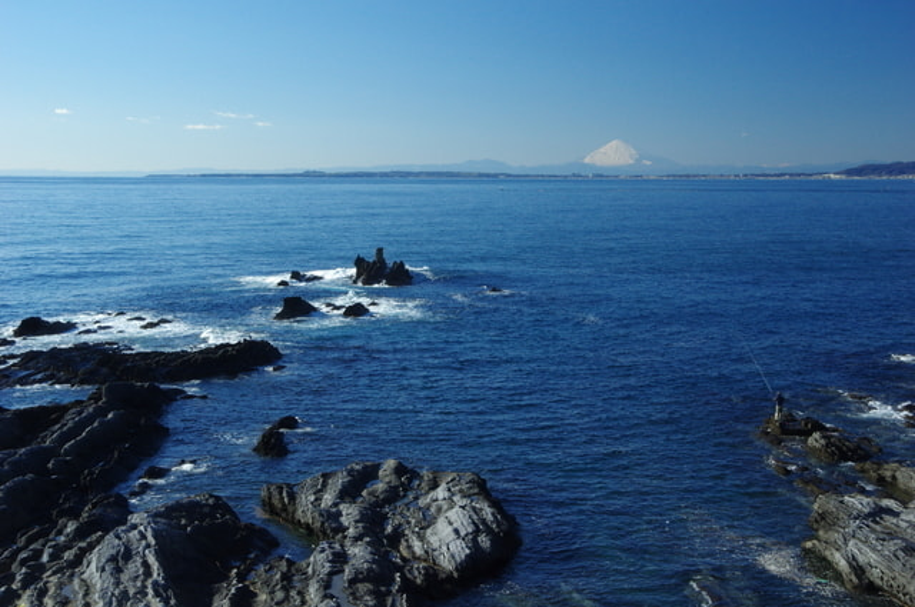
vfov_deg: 29.2
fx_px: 1168
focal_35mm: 46
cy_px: 304
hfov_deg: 42.8
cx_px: 458
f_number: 18
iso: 1250
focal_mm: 31
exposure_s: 1/125
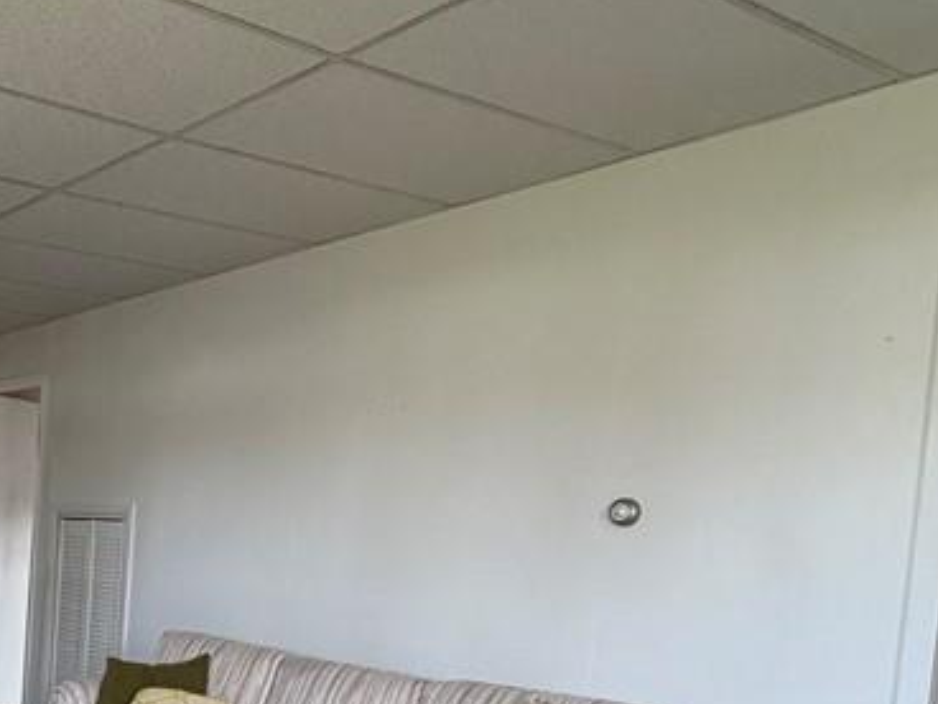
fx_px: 1057
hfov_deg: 40.6
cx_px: -41
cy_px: 599
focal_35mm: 39
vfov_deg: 35.2
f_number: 2.2
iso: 250
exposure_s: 1/121
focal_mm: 2.22
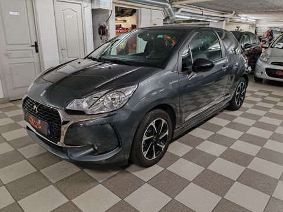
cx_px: 142
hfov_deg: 65.3
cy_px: 106
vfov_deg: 51.4
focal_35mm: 27
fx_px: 221
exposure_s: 1/100
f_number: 1.9
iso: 400
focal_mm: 6.12
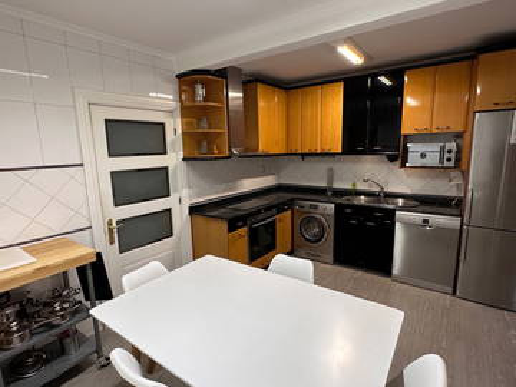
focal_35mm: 14
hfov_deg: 102.1
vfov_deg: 85.7
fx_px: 209
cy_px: 194
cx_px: 258
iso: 160
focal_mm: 2.22
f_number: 2.2
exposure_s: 1/50
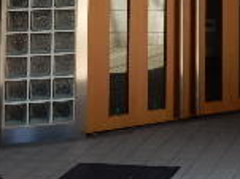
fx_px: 734
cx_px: 272
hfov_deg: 17.8
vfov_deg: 12.9
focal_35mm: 106
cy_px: -120
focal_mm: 4.5
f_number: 3.7
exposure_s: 1/200
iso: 125
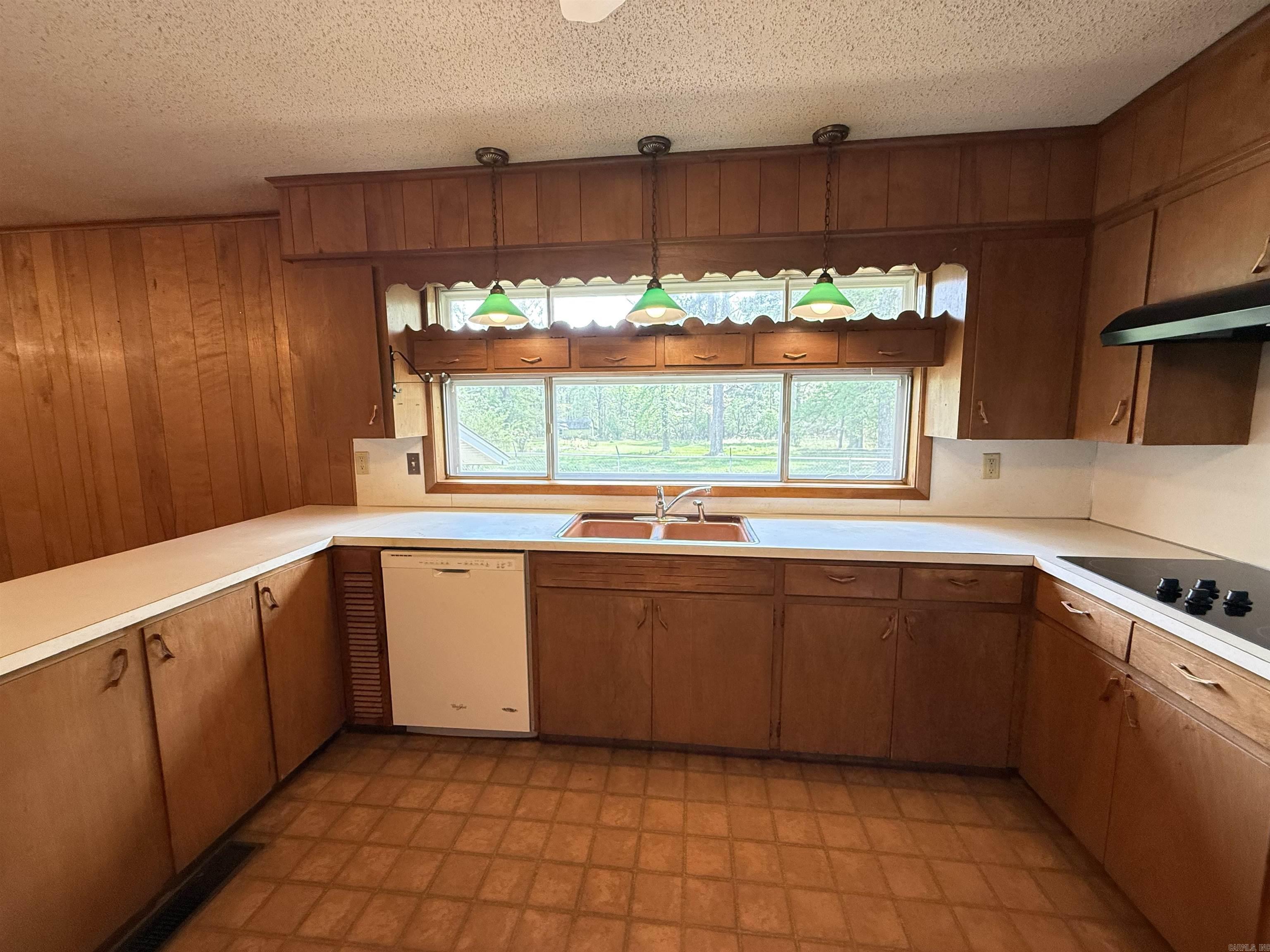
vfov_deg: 85.7
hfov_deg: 102.1
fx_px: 514
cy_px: 476
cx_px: 635
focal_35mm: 14
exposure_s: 1/99
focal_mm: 2.22
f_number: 2.2
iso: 250
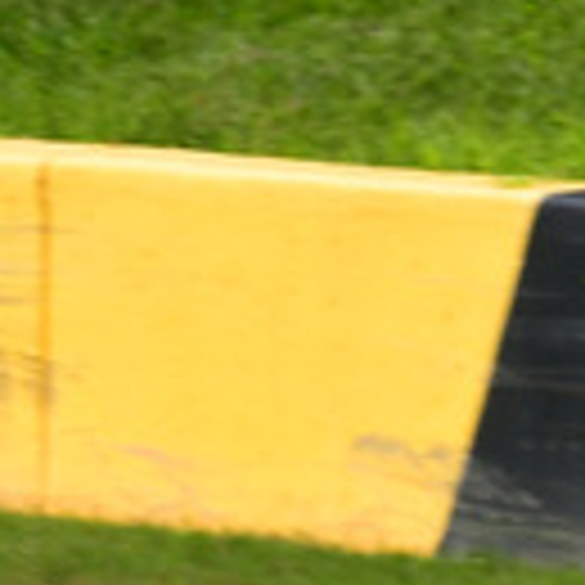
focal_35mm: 2986
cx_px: -878
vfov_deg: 0.6
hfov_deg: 0.6
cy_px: 644
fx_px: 57092
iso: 500
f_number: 13
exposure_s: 1/640
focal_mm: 380
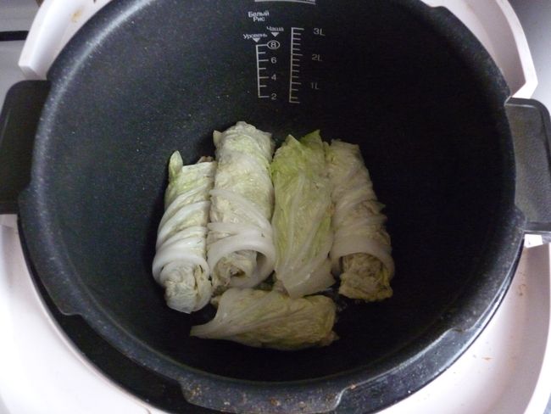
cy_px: 207
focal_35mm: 33
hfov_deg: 55.3
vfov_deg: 43.0
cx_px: 276
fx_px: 525
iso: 800
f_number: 2.8
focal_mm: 5.5
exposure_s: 1/20
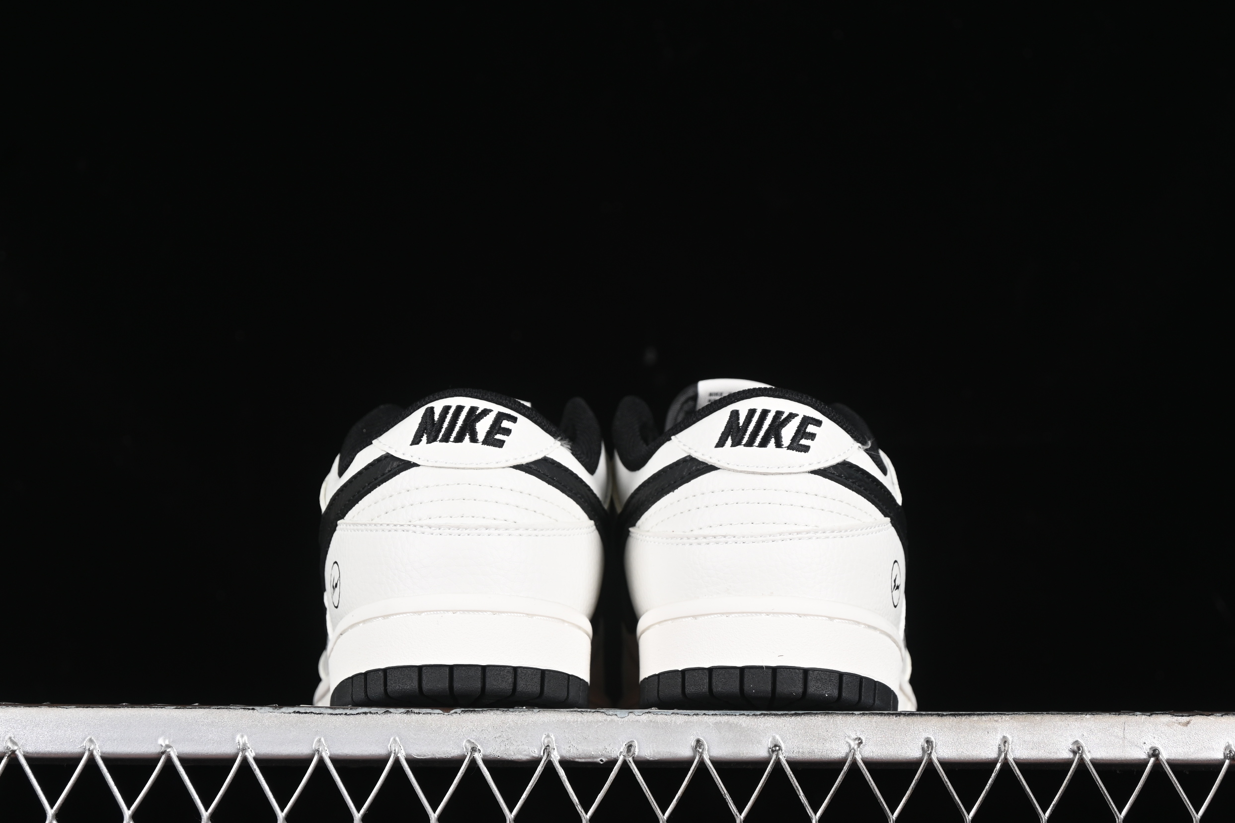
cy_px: 418
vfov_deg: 16.3
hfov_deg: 24.2
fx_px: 2881
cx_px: 620
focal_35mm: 84
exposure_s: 1/60
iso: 160
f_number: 6.3
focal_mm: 50
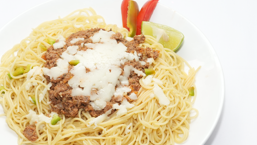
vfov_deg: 10.3
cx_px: 96
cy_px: 96
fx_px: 804
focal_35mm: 118
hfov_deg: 18.1
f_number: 10
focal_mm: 50
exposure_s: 1/100
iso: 400
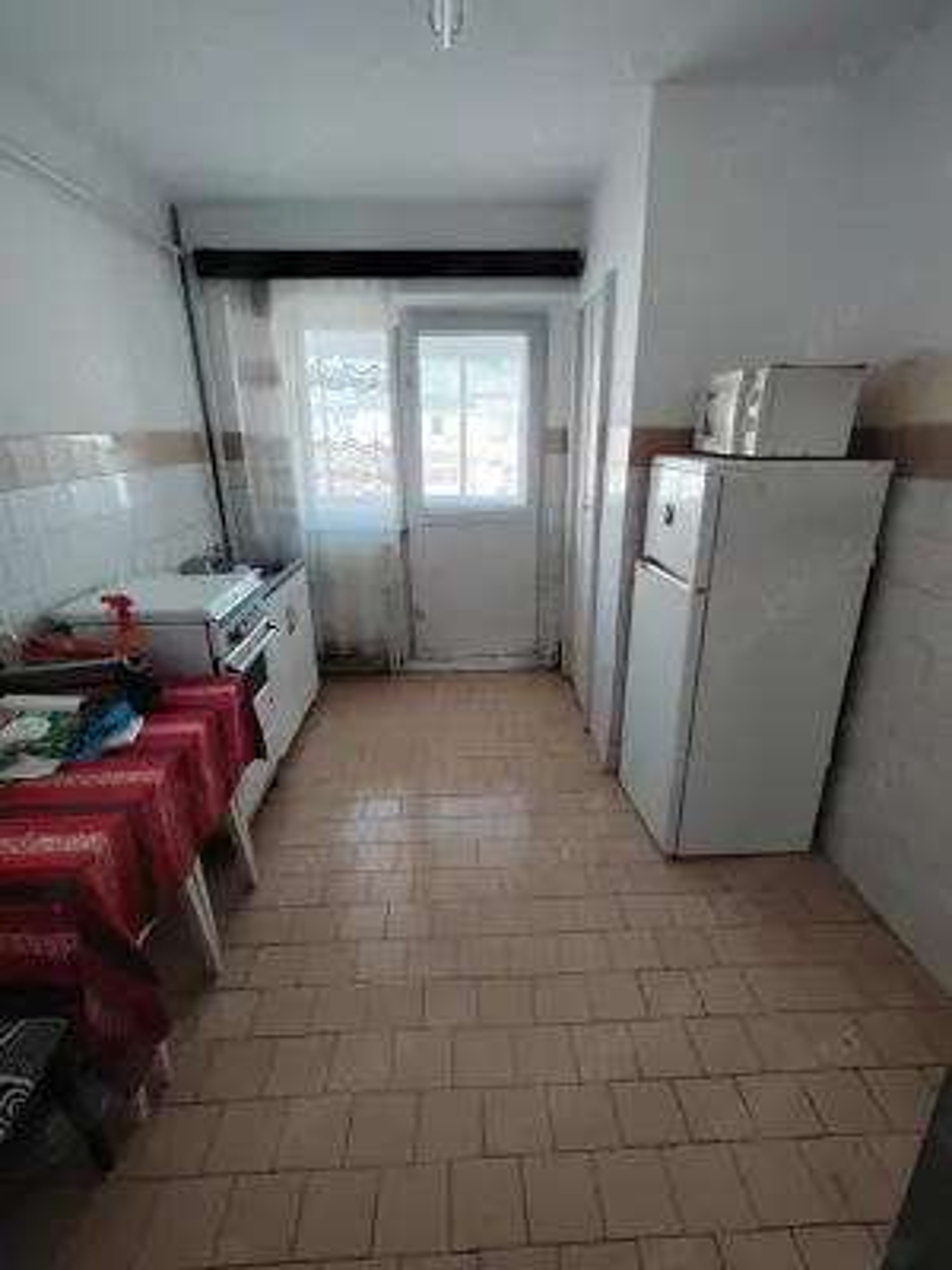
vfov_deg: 91.0
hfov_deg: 74.7
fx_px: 623
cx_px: 476
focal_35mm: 17
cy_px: 635
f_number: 2.2
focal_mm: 1.43
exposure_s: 1/50
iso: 211
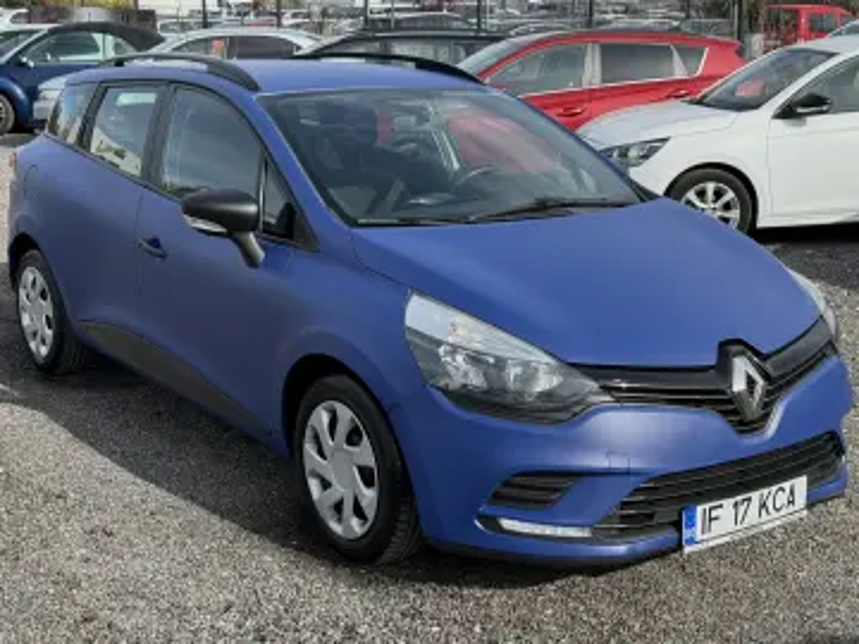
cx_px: 430
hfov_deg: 39.7
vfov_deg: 30.3
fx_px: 1191
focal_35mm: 48
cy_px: 322
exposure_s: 1/2976
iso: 100
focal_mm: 6.76
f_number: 1.78
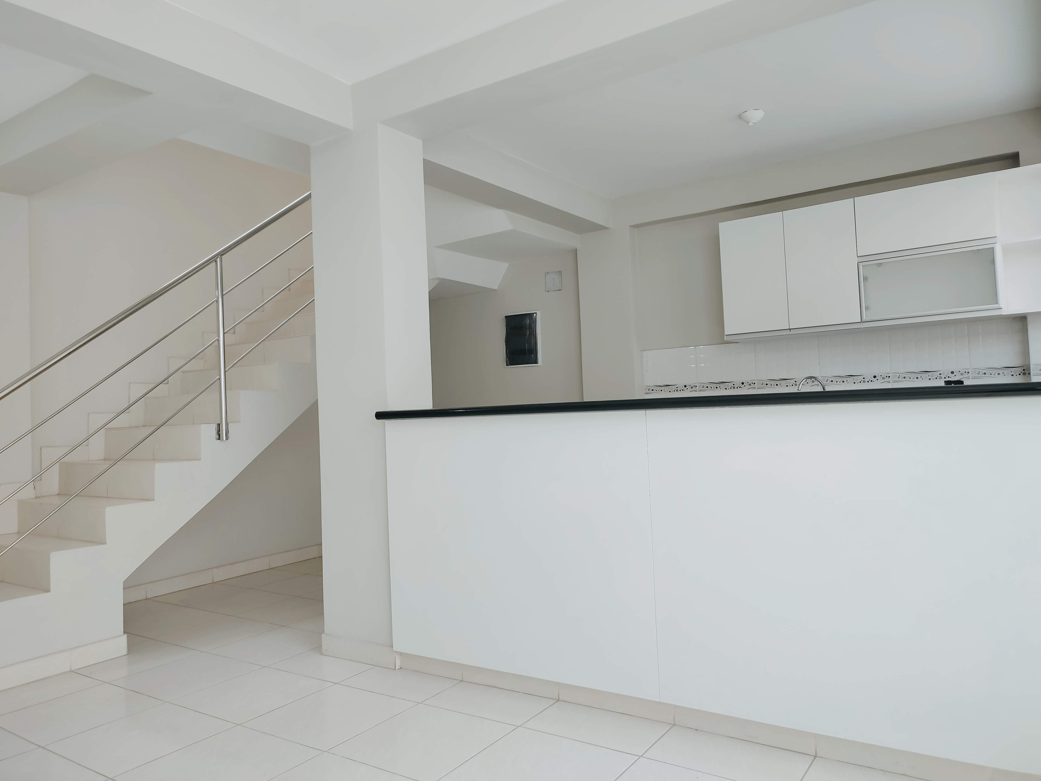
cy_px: 390
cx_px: 520
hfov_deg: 69.4
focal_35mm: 25
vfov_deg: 54.9
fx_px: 752
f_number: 1.9
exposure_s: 1/50
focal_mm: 6.04
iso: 142
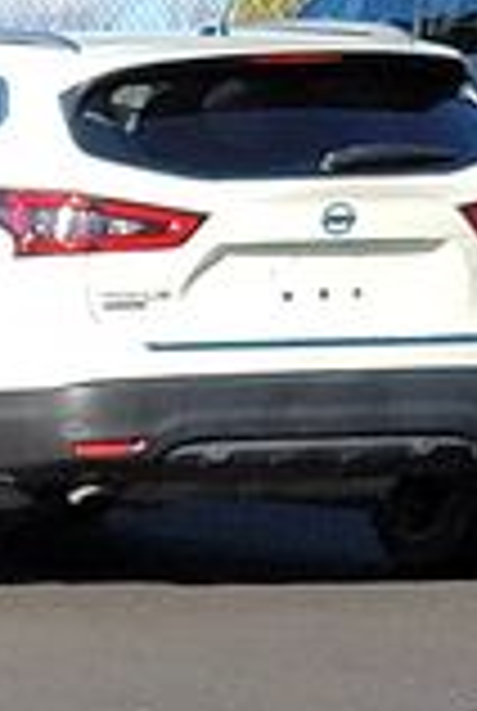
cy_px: 1584
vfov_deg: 7.7
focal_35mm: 252
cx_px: -1890
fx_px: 4986
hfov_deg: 4.6
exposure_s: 1/482
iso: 50
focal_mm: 6.7
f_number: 1.8
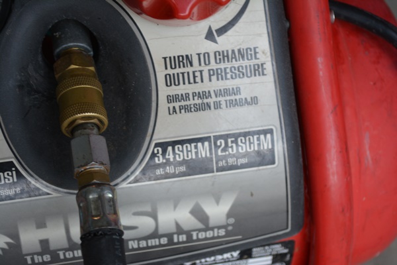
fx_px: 761
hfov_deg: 29.2
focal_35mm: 69
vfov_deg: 19.7
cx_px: 198
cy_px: 132
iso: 500
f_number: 5.3
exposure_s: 1/60
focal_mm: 46
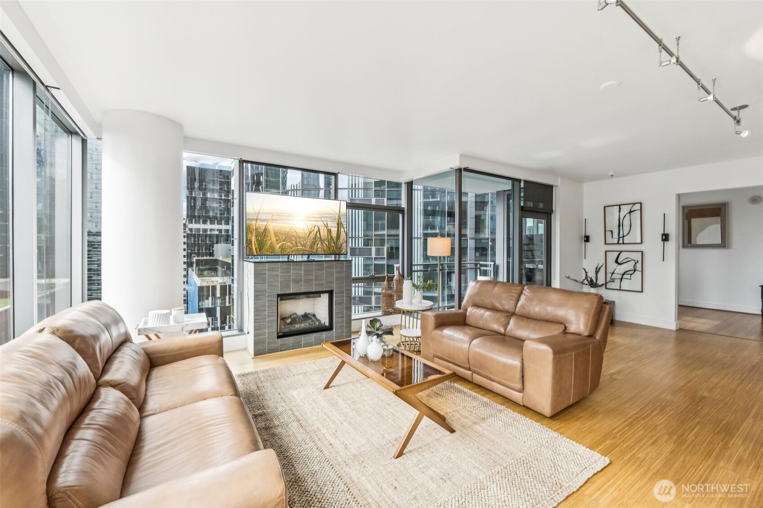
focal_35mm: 15
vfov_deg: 77.3
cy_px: 254
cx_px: 382
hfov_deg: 100.4
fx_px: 318
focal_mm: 10
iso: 250
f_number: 9
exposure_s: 1/25
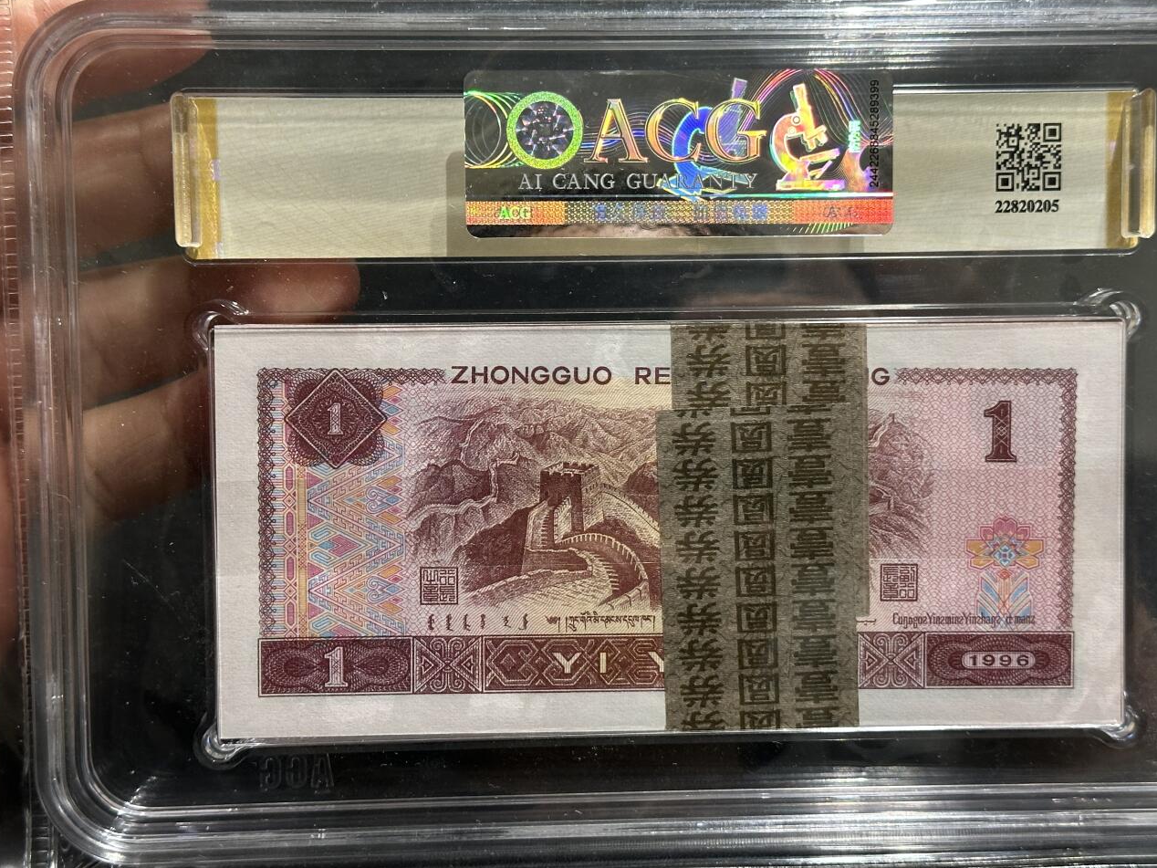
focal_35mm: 53
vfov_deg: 27.5
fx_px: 1771
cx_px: 631
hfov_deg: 36.1
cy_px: 414
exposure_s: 1/50
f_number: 1.78
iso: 200
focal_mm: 6.86
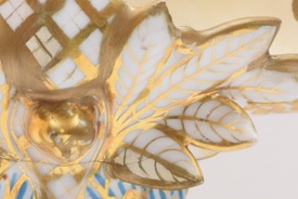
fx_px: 2484
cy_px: 88
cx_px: 61
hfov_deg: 6.9
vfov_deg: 4.6
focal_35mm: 300
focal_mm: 55
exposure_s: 1/60
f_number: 5.6
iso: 1400
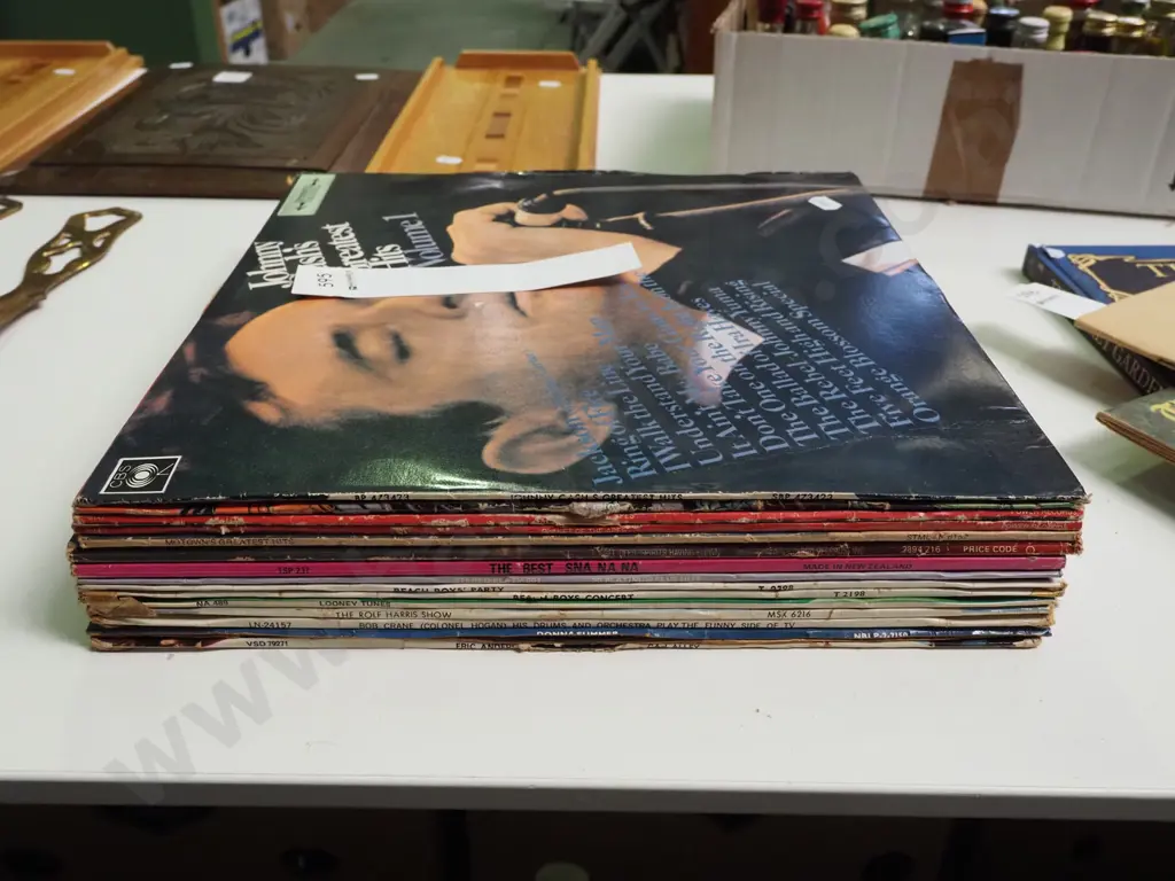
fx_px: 1018
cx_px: 588
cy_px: 440
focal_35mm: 30
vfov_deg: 46.8
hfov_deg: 60.0
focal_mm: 15
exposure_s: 1/250
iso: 2500
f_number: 5.6
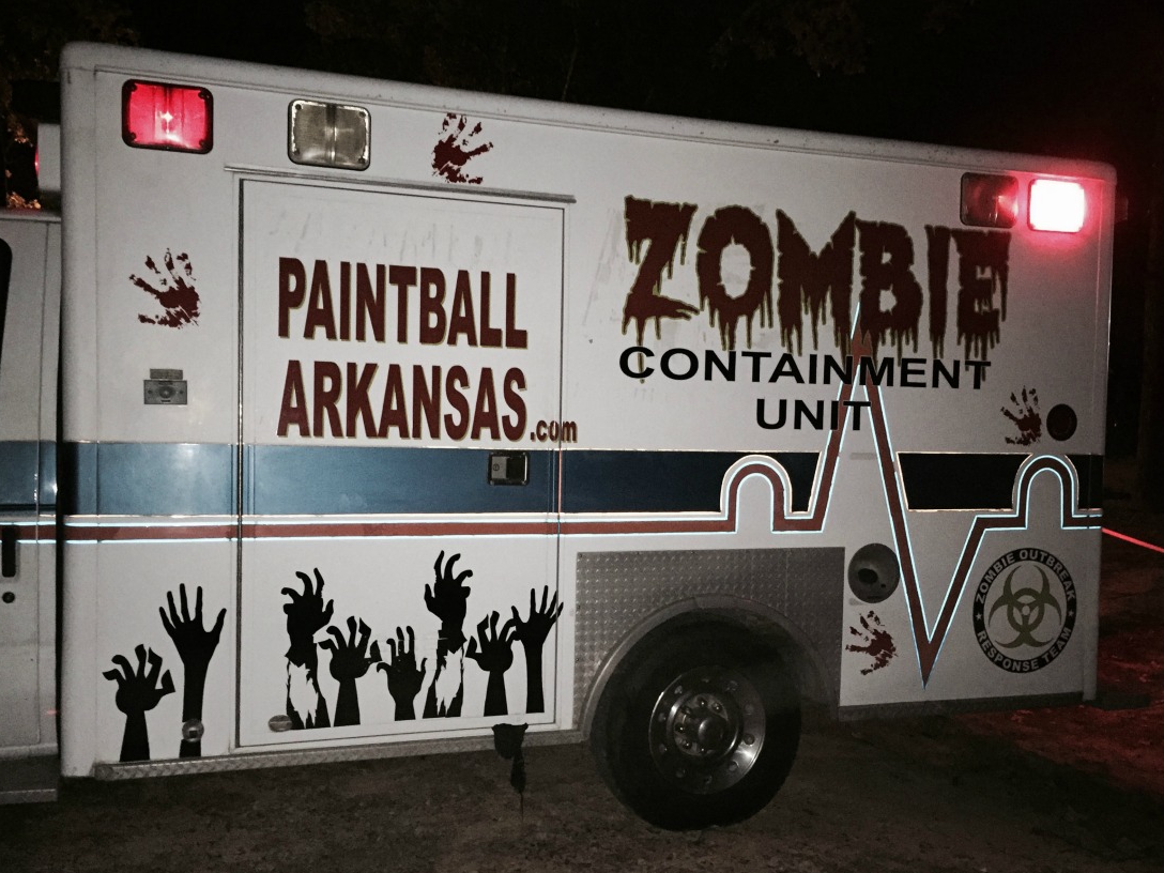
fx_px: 1076
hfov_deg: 56.8
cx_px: 570
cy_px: 463
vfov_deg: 44.1
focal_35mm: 32
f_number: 2.2
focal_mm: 4.15
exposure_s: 1/16
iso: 640
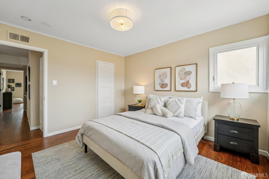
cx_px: 134
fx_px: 105
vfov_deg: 81.2
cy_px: 90
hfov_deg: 104.3
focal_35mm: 14
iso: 640
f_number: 8
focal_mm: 14
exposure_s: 1/100
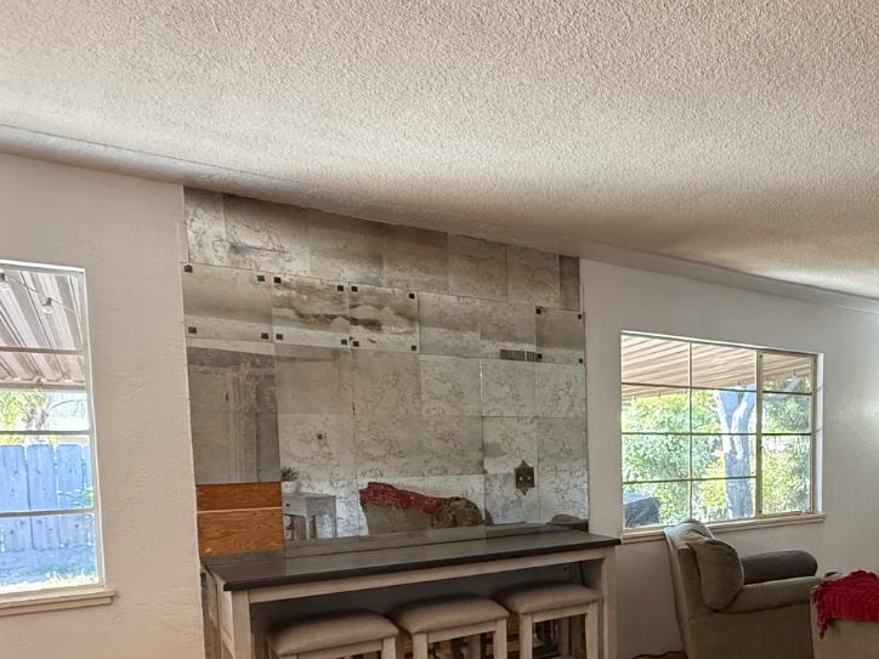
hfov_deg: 54.9
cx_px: 764
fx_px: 736
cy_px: 492
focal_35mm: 29
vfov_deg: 46.5
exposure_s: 1/120
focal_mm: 2.22
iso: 400
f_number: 2.2
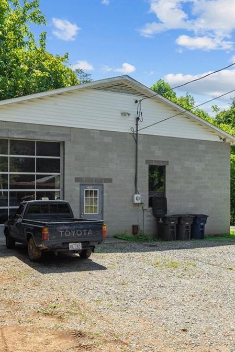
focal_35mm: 38
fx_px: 372
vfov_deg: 50.7
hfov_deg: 35.1
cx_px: 115
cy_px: 177
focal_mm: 25
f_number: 8
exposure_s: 1/250
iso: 160
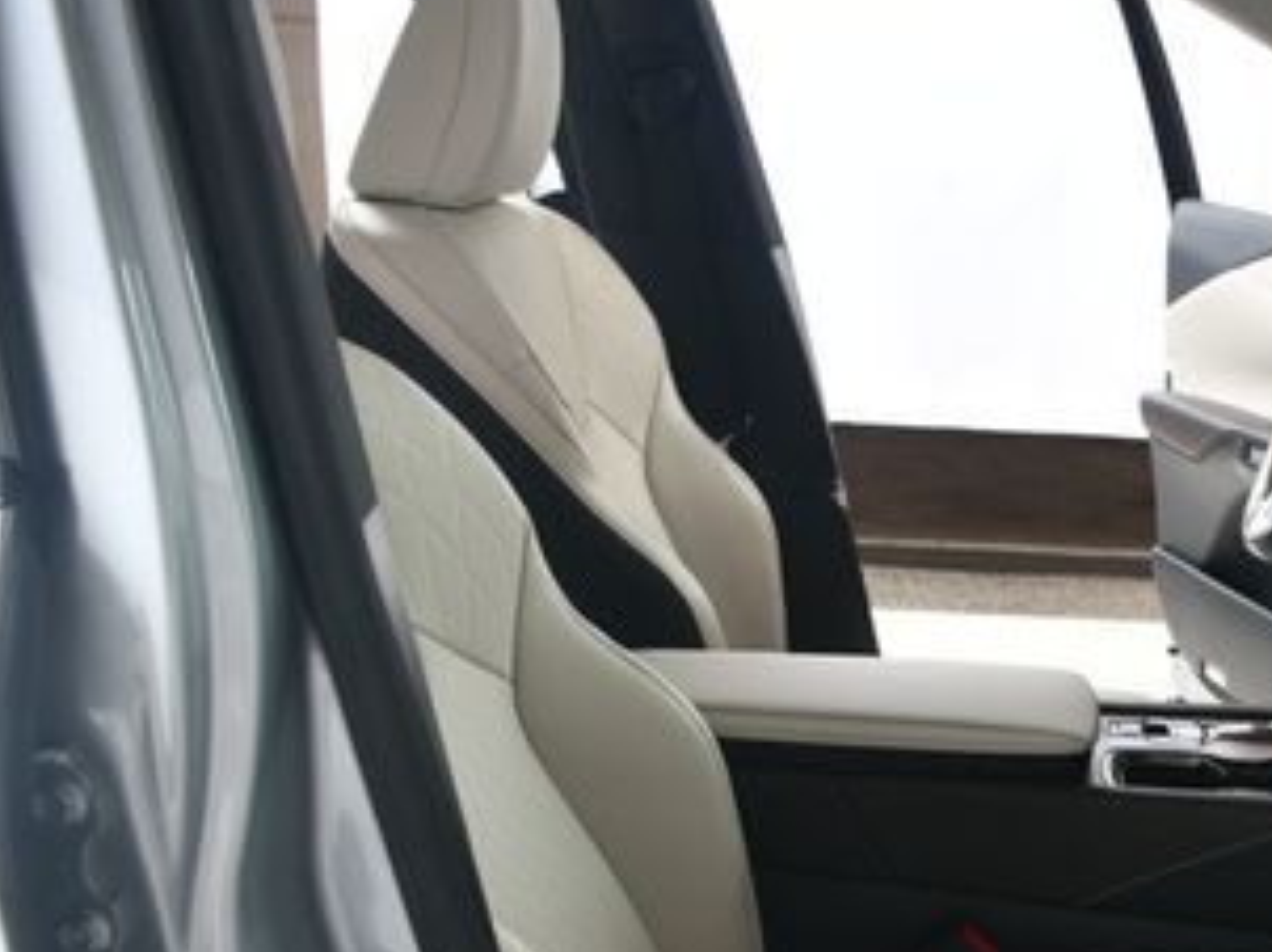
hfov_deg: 32.2
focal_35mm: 55
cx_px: 1268
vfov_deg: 25.7
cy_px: 864
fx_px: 2019
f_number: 7.1
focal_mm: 18
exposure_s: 1/160
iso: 100
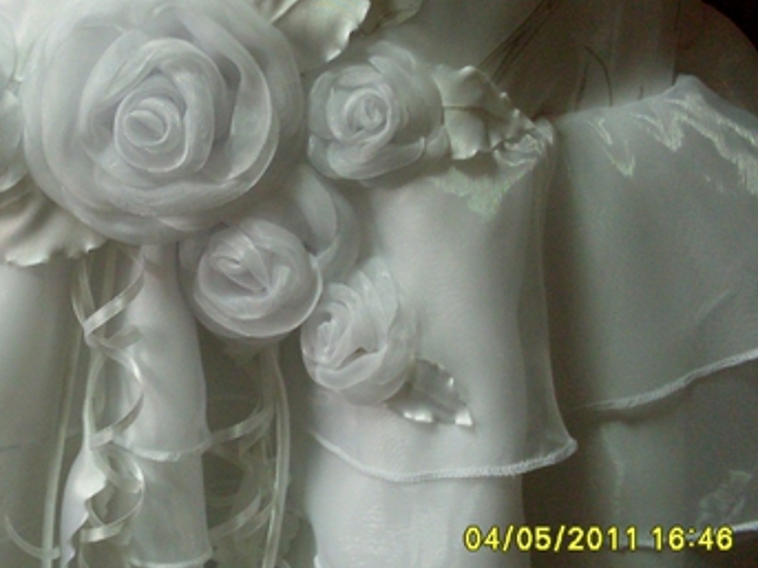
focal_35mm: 61
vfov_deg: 23.9
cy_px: 171
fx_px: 1335
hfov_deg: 31.2
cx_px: 199
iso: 200
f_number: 2.8
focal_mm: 6.3
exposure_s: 1/30
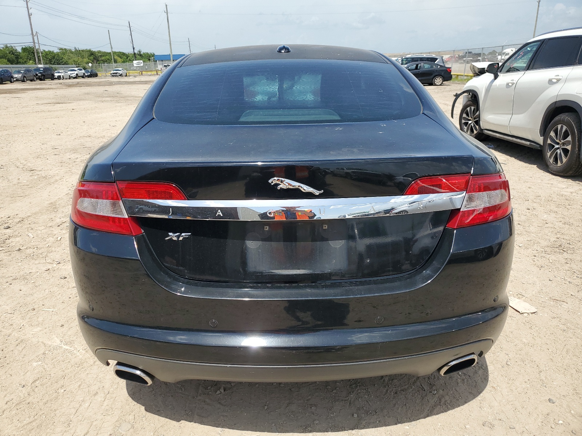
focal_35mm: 26
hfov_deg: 67.3
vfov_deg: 53.1
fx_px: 437
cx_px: 291
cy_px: 218
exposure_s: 1/2500
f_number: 1.5
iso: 50
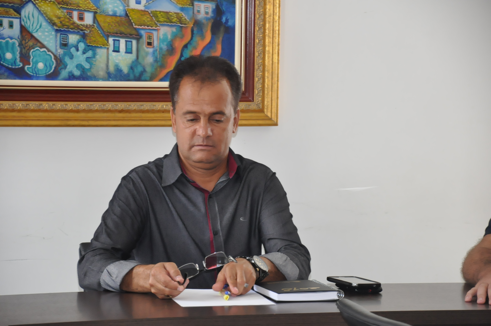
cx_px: 246
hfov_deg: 13.1
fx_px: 2145
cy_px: 163
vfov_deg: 8.7
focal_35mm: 158
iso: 2000
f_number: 5.6
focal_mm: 105
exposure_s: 1/125
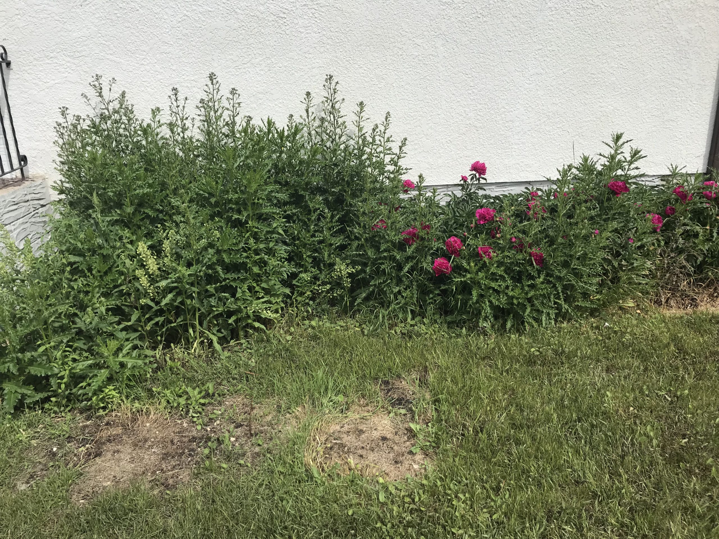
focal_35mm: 28
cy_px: 270
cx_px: 360
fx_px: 582
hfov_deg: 63.4
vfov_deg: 49.7
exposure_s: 1/3300
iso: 20
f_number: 1.8
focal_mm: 3.99
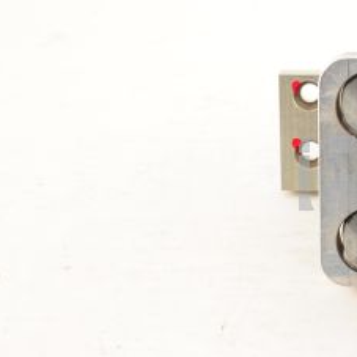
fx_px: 1307
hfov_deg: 14.9
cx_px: 456
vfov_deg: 15.6
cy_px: 174
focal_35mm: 112
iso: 1600
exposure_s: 1/125
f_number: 10
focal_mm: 50
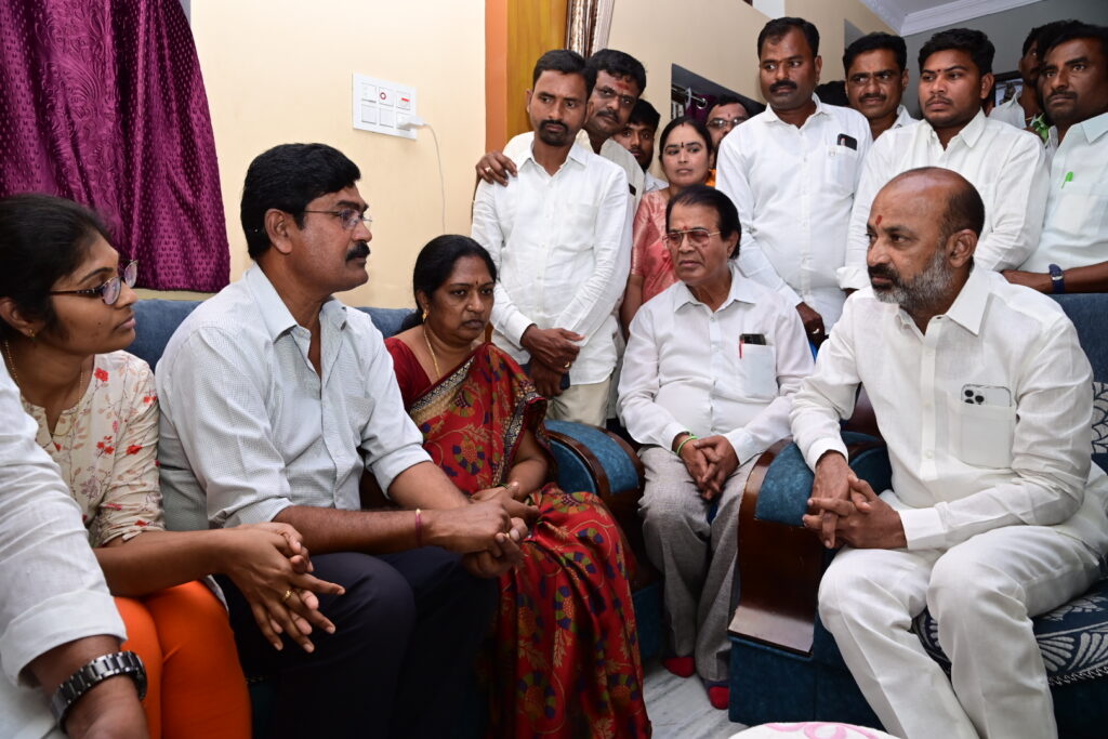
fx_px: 739
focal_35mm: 24
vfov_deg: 53.1
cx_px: 554
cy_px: 370
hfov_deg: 73.7
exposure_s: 1/80
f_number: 10
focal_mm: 24
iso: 1250
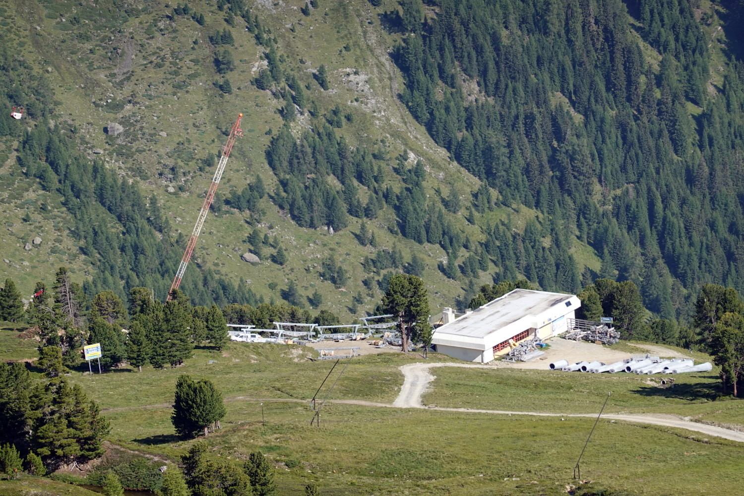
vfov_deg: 6.9
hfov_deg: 10.3
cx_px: 372
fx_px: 4133
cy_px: 248
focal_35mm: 200
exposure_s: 1/400
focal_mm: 72
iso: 125
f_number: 5.6
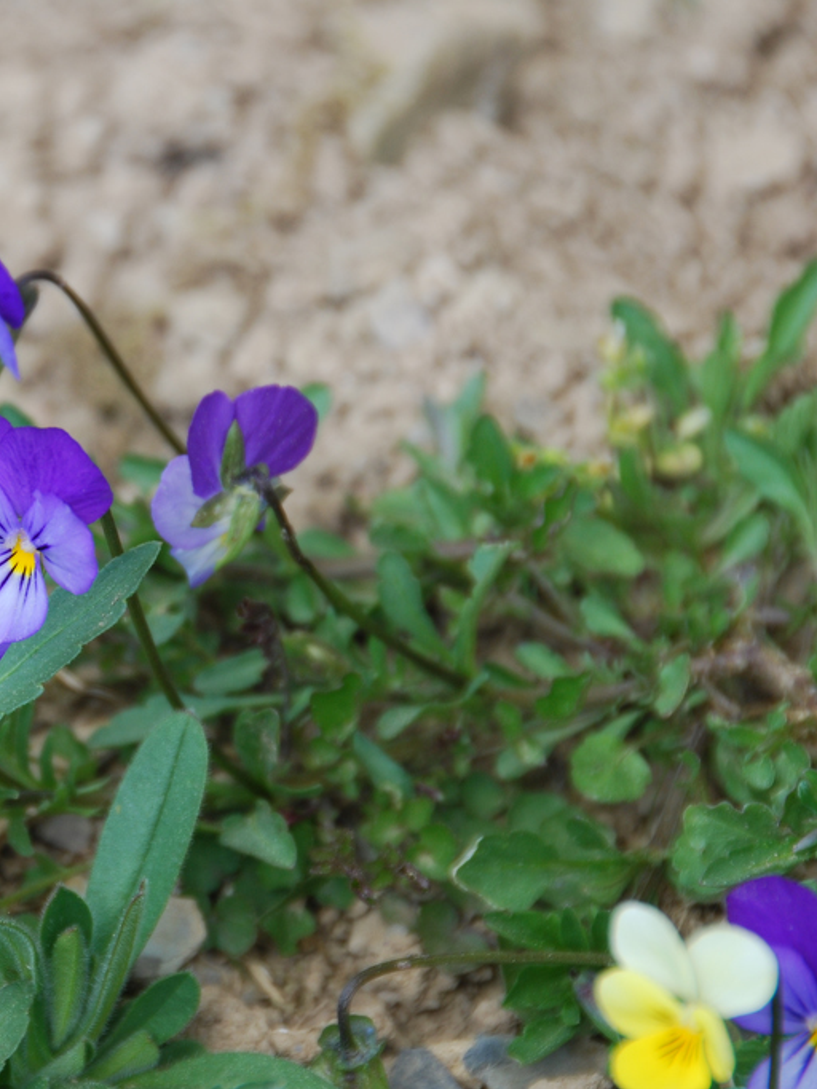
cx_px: 38
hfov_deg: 3.4
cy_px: 544
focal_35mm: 433
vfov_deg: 4.6
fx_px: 13630
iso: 200
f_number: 8
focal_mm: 200
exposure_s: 1/125
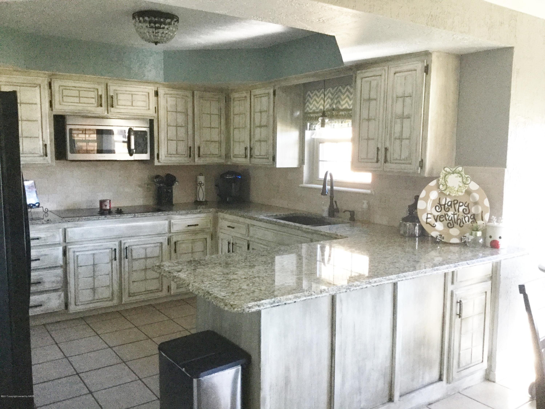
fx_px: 488
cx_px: 272
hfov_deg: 58.4
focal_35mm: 31
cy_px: 204
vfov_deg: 45.4
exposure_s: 1/30
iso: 200
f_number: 2.4
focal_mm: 3.3
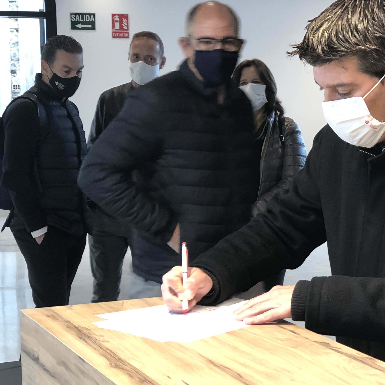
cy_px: 229
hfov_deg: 18.2
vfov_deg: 18.5
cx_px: 343
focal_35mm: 94
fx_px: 1183
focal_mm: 6.6
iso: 125
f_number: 2.8
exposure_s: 1/33
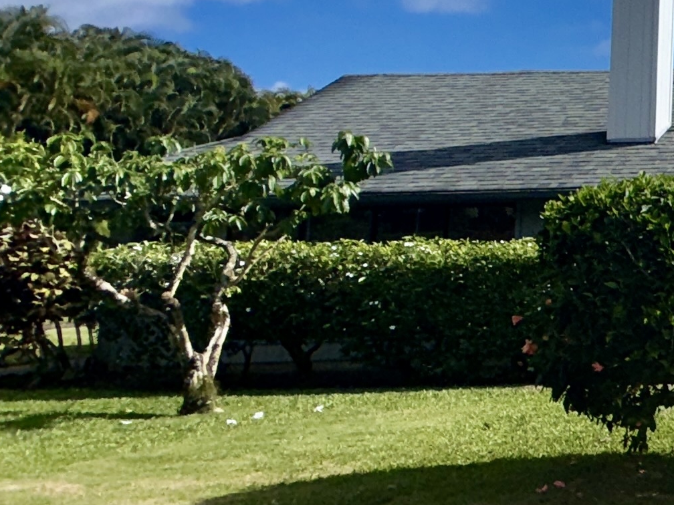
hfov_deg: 24.0
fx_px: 1090
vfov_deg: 25.4
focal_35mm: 56
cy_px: 67
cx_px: 1095
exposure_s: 1/1795
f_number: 2.2
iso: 16
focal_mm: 2.22
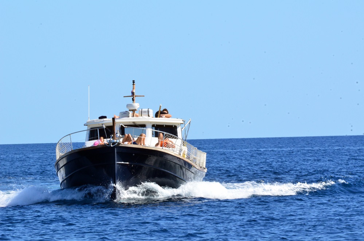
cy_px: 120
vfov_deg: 3.0
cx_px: 182
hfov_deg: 4.6
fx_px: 4539
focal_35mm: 450
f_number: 29
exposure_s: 1/125
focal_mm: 300
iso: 640
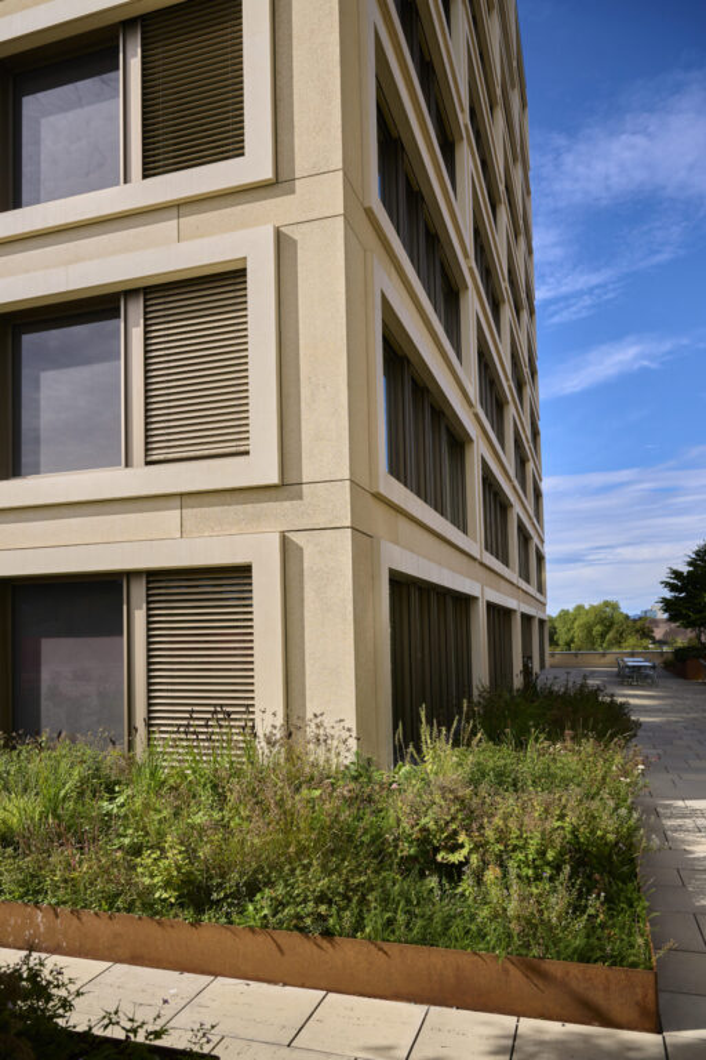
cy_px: 530
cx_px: 353
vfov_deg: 73.7
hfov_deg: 53.1
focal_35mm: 24
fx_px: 706
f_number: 7.1
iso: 200
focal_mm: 24
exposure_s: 1/800
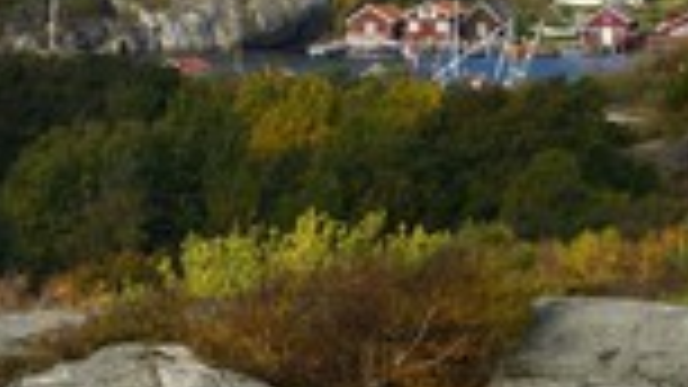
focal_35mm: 574
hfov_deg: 3.8
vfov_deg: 2.1
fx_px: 10470
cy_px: 18
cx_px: 459
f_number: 10
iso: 200
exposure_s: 1/250
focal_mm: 200
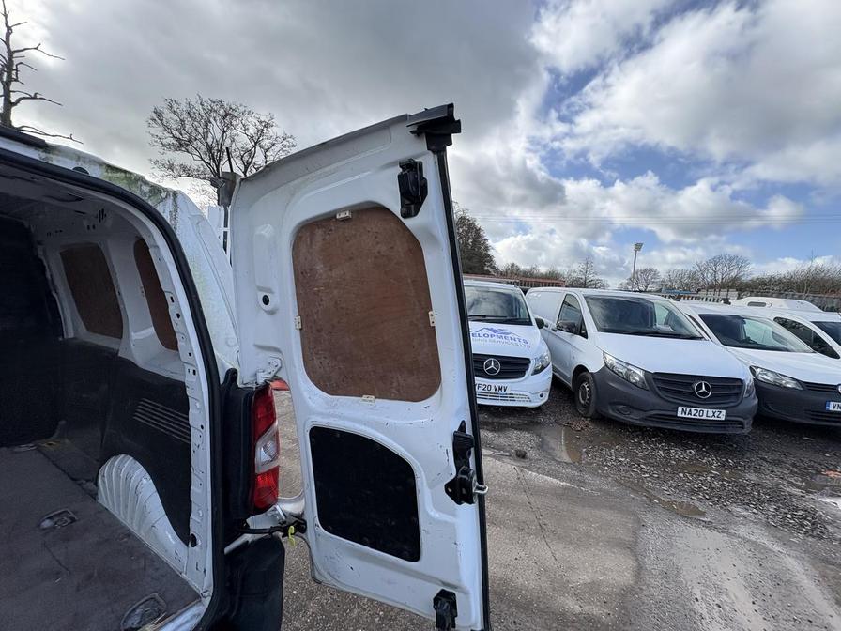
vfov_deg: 85.7
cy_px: 316
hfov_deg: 102.1
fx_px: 340
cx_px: 420
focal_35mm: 14
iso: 50
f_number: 2.2
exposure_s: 1/669
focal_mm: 2.22
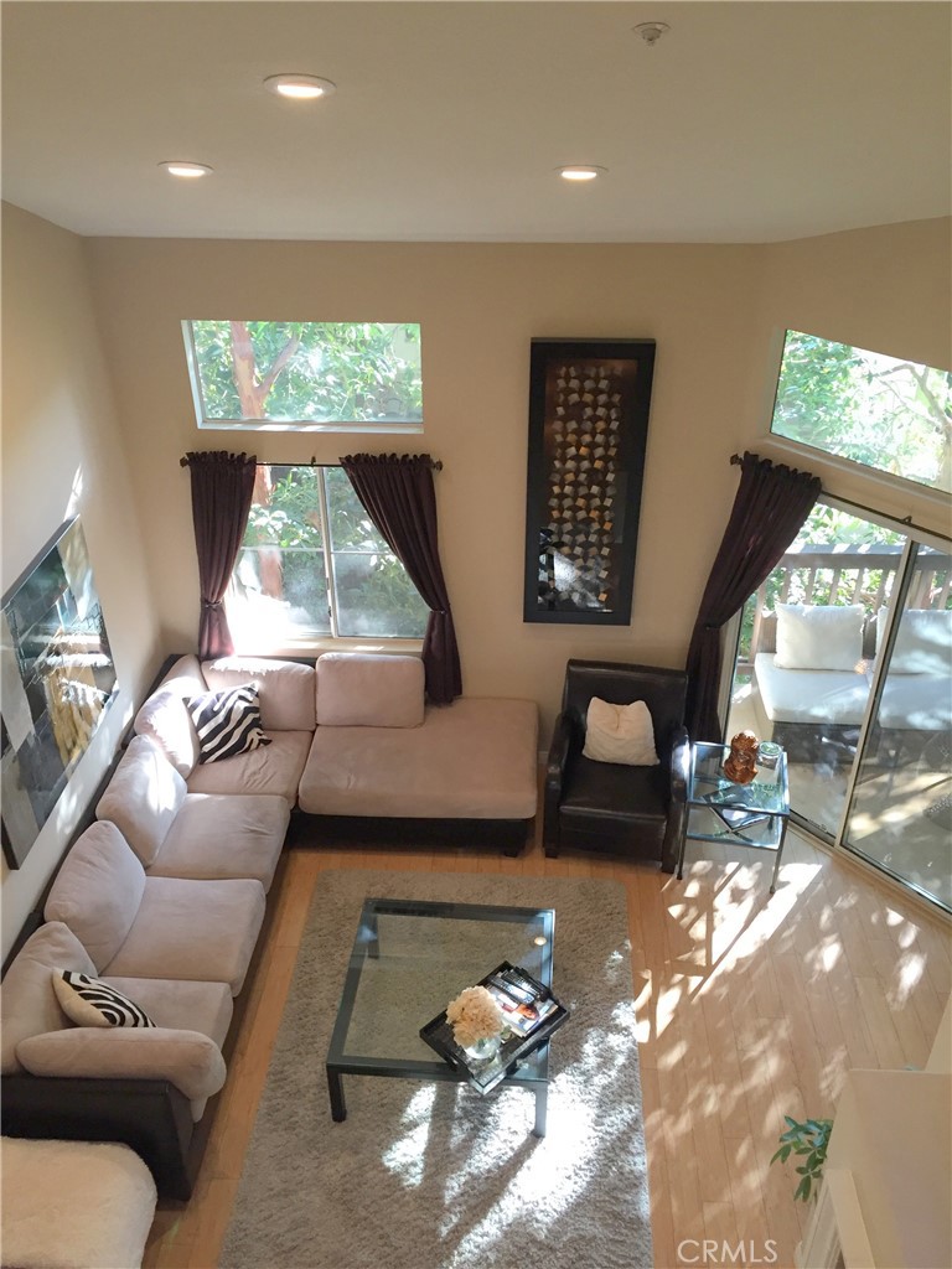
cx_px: 476
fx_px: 1063
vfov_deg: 61.7
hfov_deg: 48.2
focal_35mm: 29
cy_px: 634
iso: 50
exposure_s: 1/30
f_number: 2.2
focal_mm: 4.15
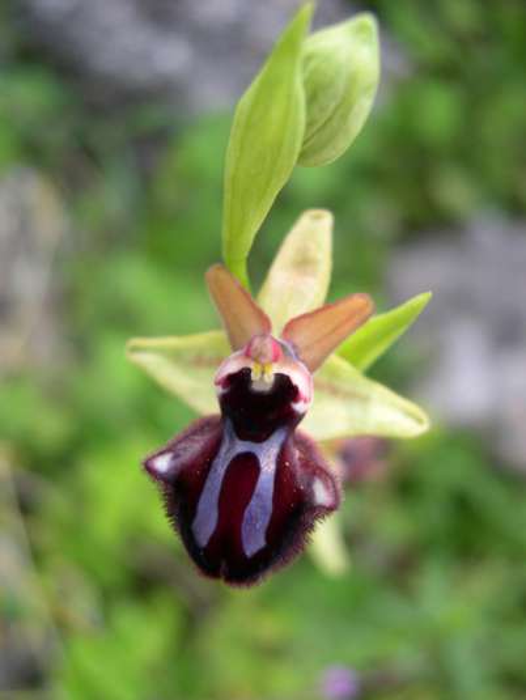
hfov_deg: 37.8
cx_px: 263
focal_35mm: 38
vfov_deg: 48.9
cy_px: 350
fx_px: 769
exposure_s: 1/134
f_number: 2.8
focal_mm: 8
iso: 100
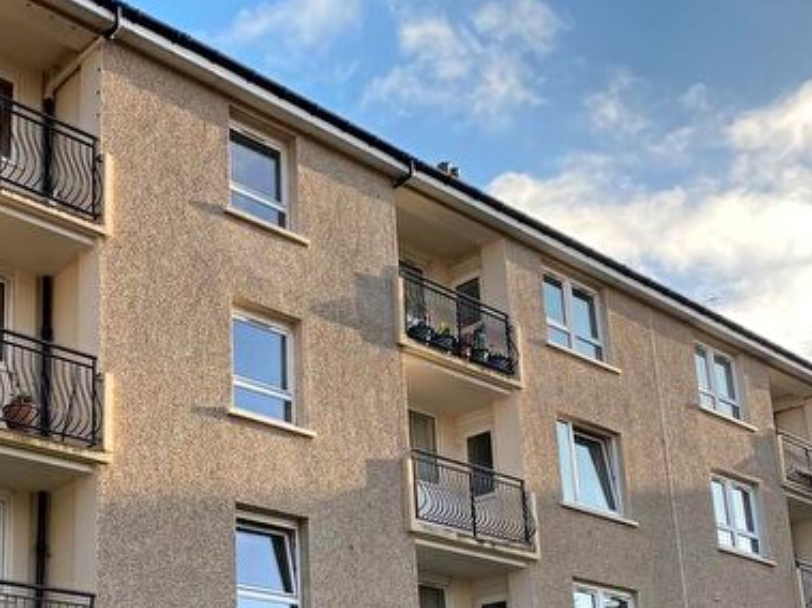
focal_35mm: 48
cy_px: 528
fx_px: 1126
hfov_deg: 38.5
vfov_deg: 29.2
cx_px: 191
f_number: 1.8
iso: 32
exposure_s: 1/582
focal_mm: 4.25
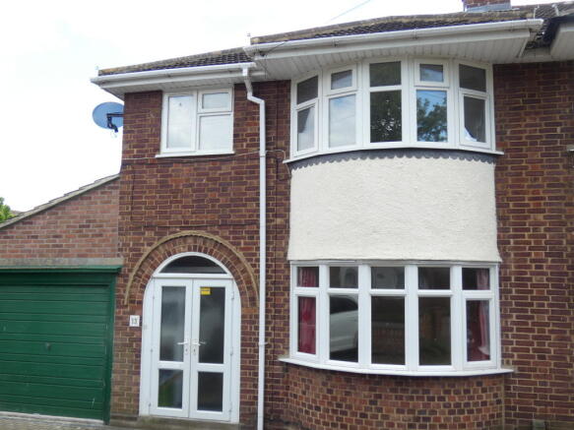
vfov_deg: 44.1
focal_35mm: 32
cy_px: 215
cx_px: 287
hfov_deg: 56.8
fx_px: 531
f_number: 3.4
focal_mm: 5.8
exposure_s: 1/160
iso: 80
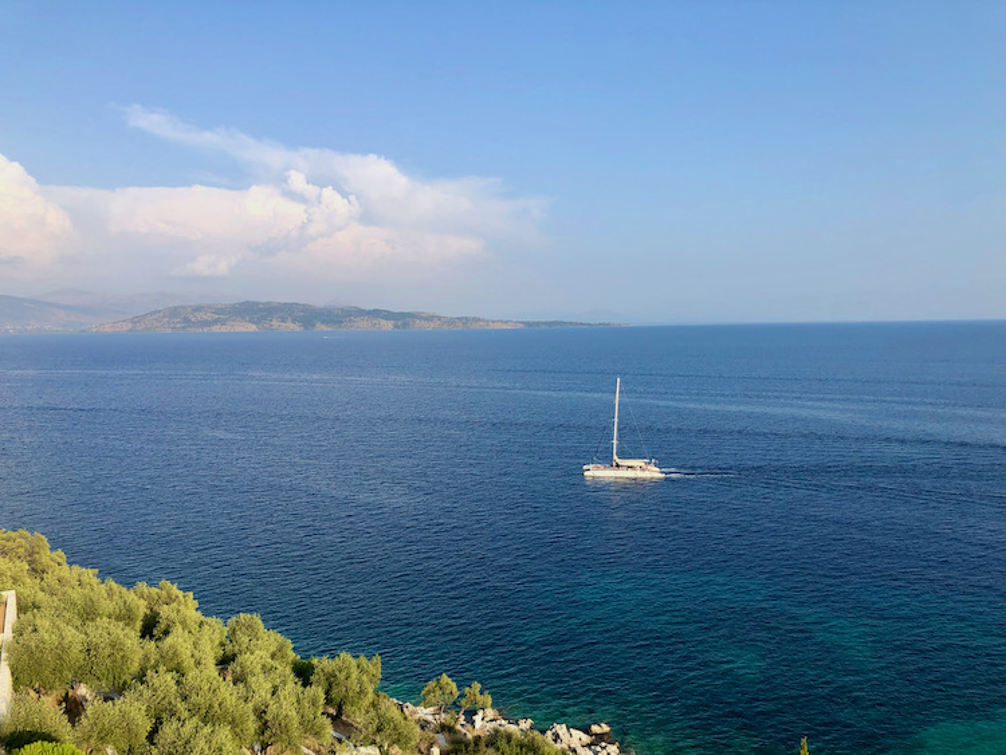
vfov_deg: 49.8
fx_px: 814
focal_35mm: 28
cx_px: 503
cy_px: 378
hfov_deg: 63.4
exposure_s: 1/1845
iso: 20
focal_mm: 4
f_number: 1.8
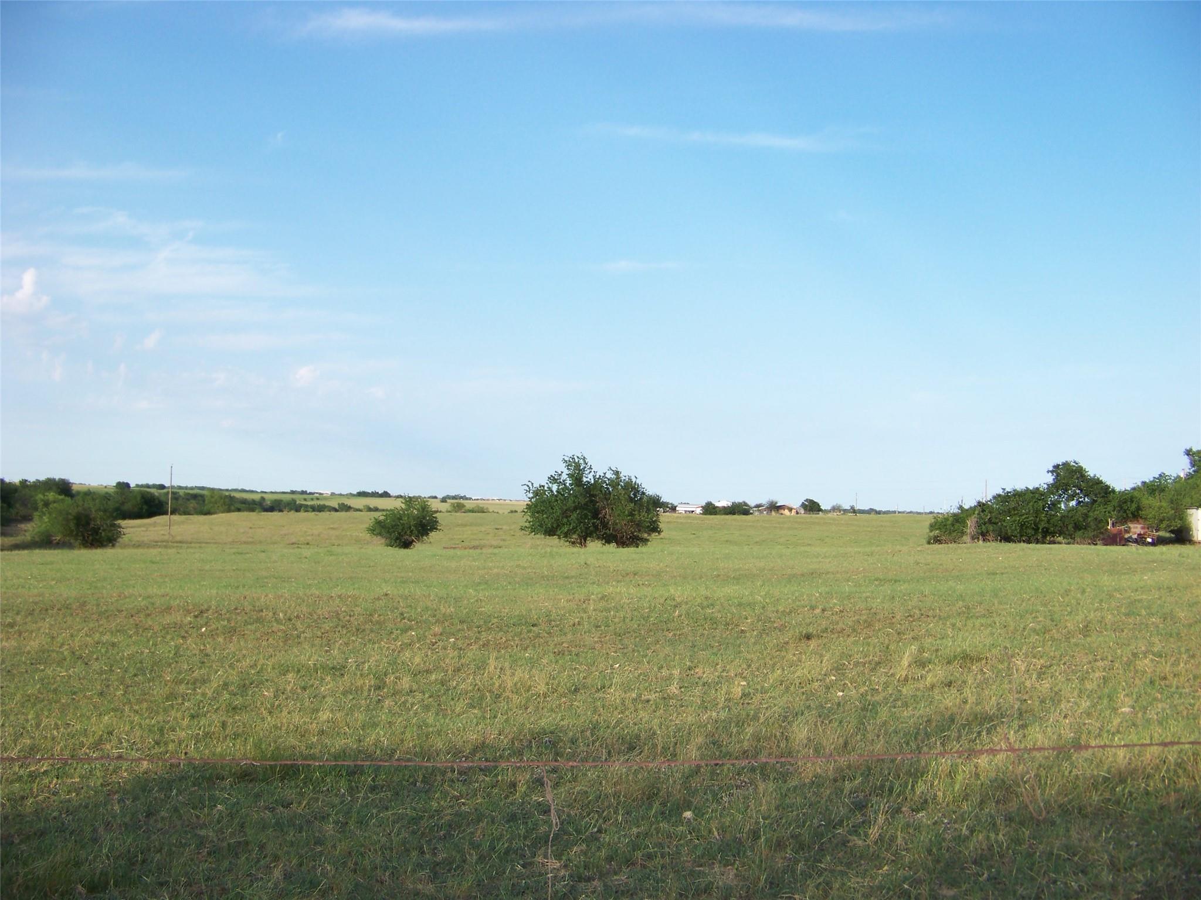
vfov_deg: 39.7
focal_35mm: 36
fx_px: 1249
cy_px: 450
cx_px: 600
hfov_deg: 51.4
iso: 64
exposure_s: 1/500
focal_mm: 5.85
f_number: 2.8
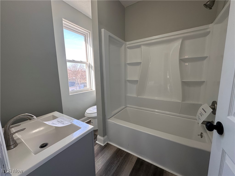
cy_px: 88
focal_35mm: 14
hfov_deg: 102.1
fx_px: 95
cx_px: 118
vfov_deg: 85.7
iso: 64
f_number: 2.2
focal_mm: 2.22
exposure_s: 1/120
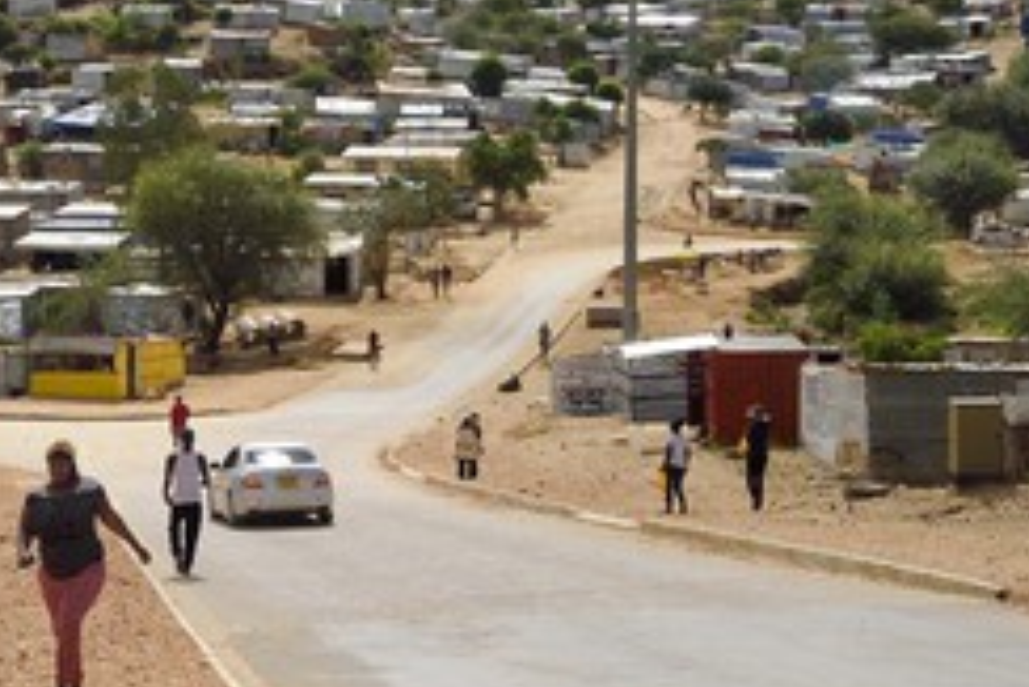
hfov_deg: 23.6
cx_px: 430
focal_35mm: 86
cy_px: 169
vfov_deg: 15.8
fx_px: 2460
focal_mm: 50
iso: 200
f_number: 14
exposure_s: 1/320
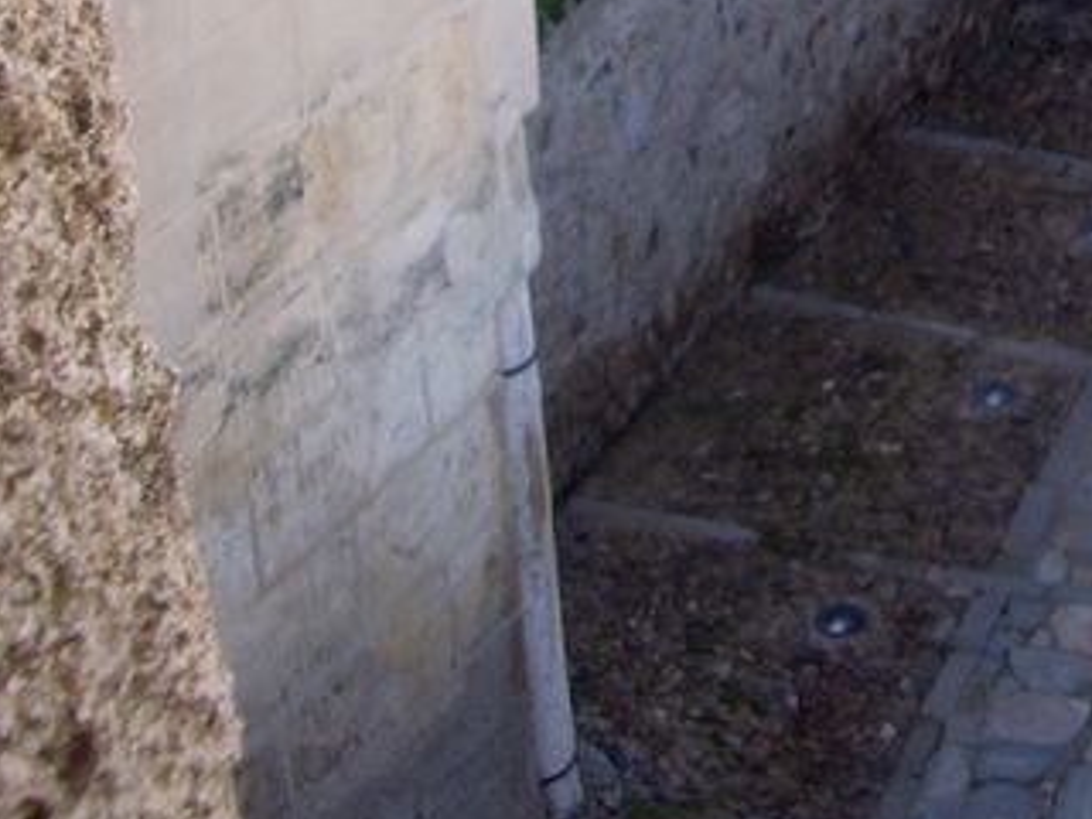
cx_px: 1232
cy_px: -450
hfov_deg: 17.0
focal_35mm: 112
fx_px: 3533
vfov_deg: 12.5
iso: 50
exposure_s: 1/100
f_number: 2.6
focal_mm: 5.8
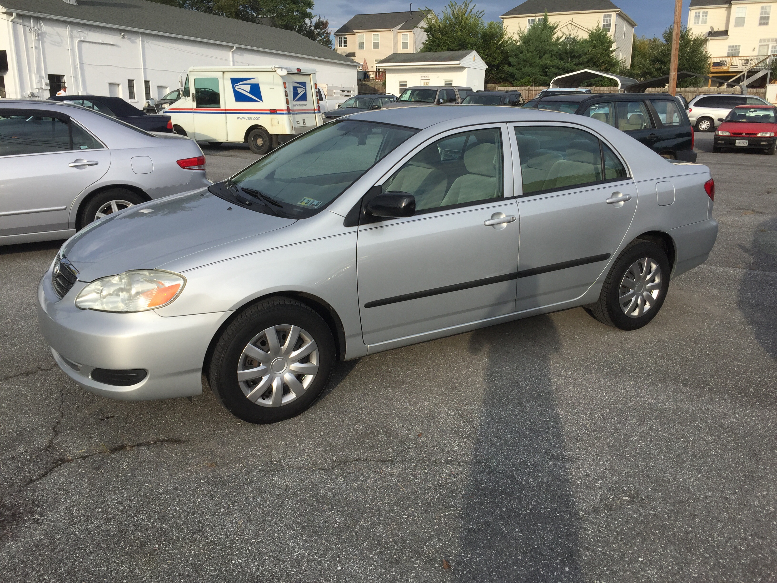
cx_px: 388
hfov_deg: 61.7
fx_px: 651
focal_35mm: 29
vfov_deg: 48.2
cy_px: 292
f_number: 2.2
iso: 32
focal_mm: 4.15
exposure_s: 1/1319
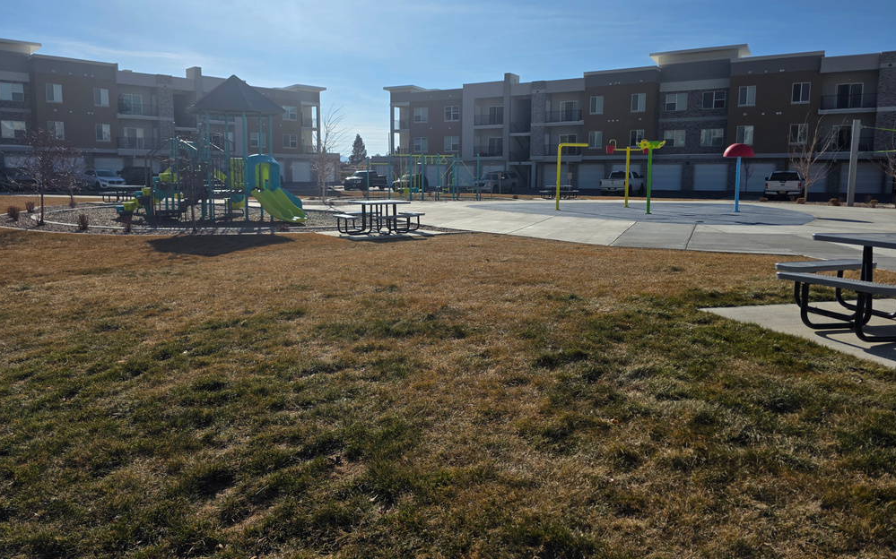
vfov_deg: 49.0
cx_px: 440
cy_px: 229
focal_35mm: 25
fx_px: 610
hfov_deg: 72.6
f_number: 1.7
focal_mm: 6.3
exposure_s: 1/7944
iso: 50
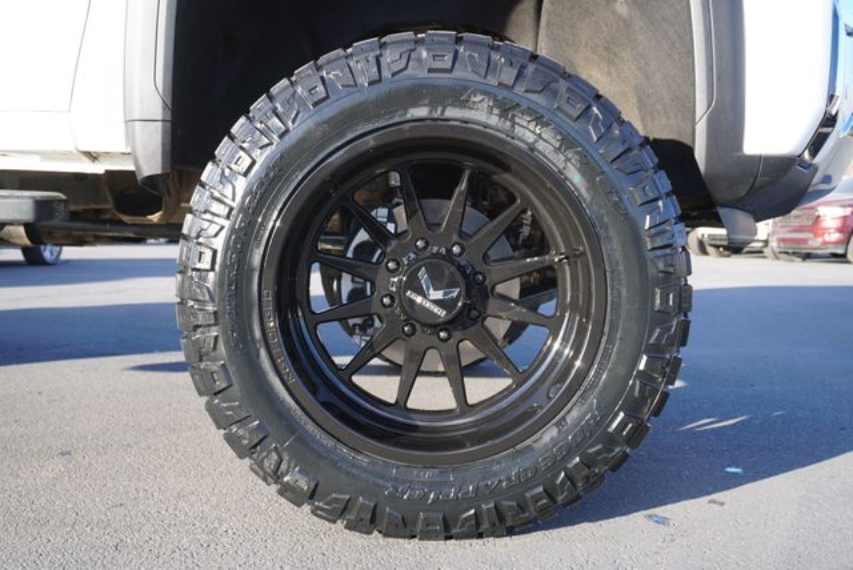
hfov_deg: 53.1
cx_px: 426
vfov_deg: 36.9
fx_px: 854
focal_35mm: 36
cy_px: 285
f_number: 5
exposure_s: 1/80
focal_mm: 24
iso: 100
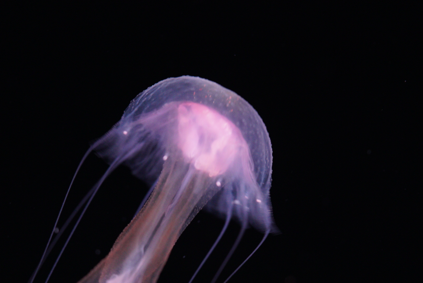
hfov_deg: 15.2
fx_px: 1587
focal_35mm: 135
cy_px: 142
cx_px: 212
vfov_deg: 10.2
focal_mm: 90
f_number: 4
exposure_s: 1/60
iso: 3200
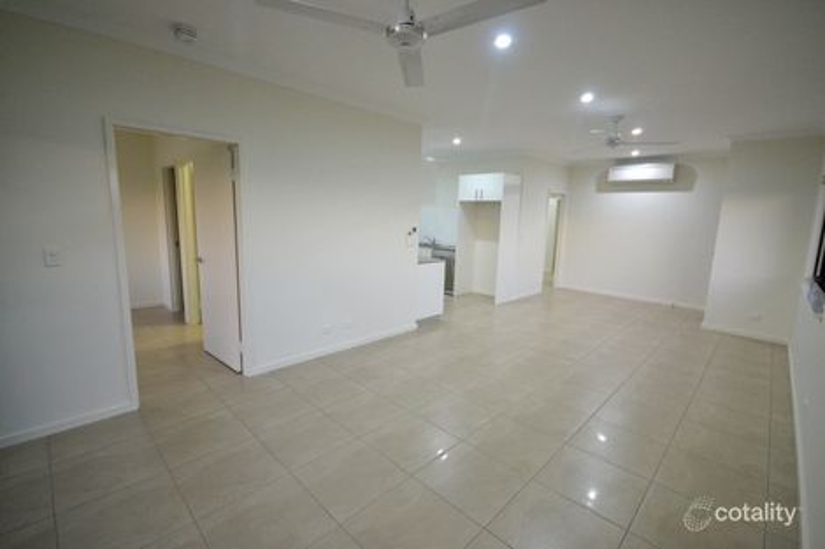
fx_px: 344
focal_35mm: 15
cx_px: 412
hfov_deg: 100.4
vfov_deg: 77.3
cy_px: 274
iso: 1100
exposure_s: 1/60
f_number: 4
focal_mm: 10
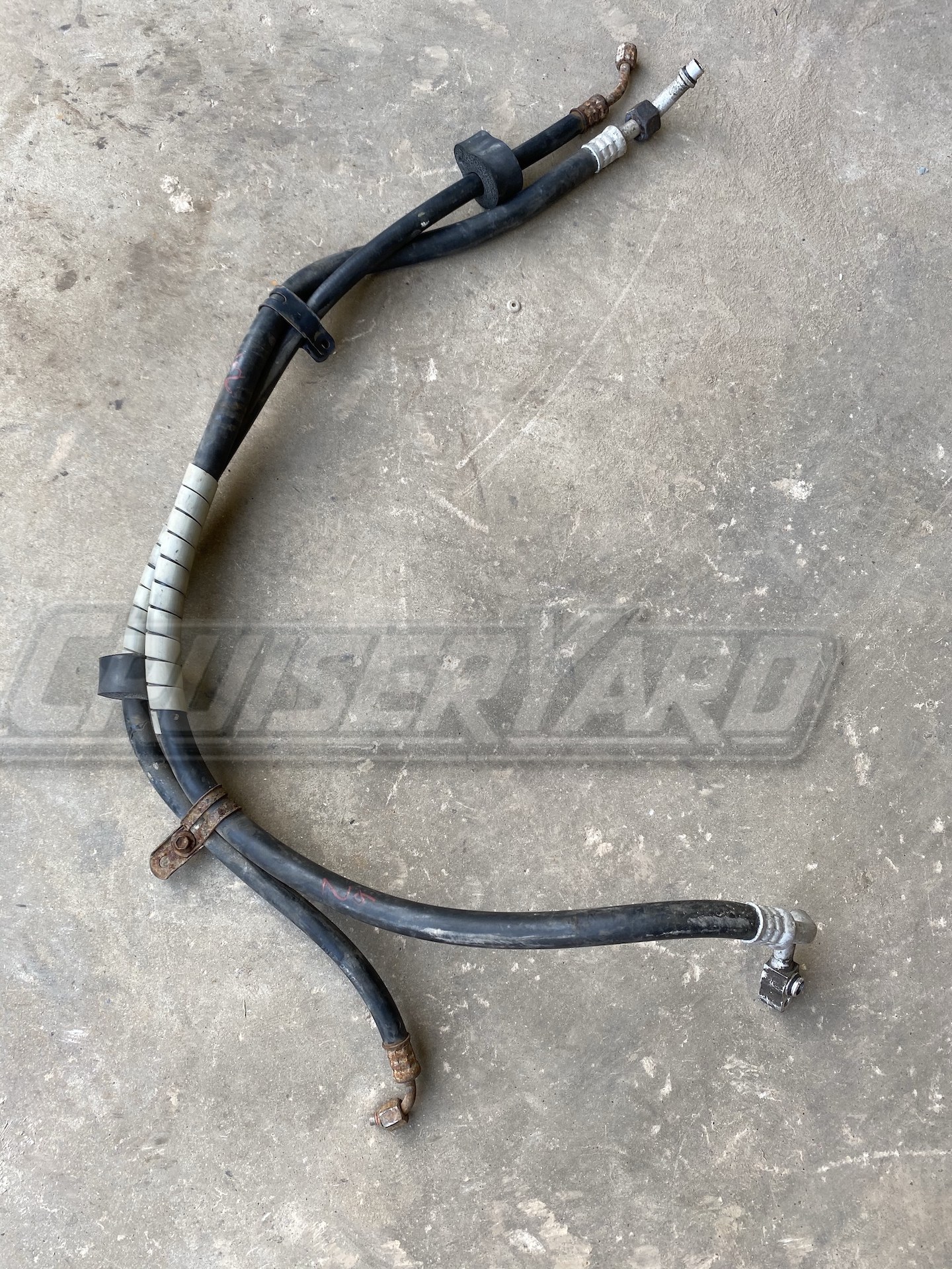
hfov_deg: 53.1
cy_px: 634
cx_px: 476
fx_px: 953
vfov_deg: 67.3
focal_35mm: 26
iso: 32
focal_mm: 4.25
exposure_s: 1/122
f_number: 1.8
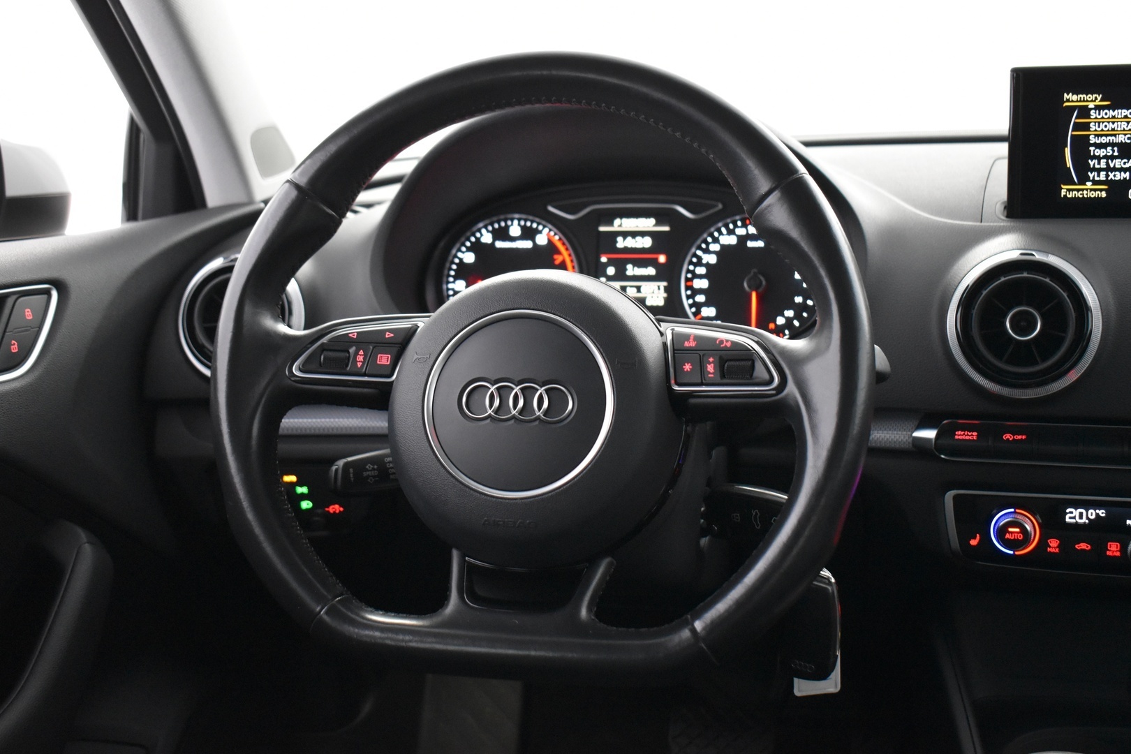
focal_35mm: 45
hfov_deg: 43.6
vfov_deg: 29.9
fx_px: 1414
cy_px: 377
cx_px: 566
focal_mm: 30
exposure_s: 1/20
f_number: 4.2
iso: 3200
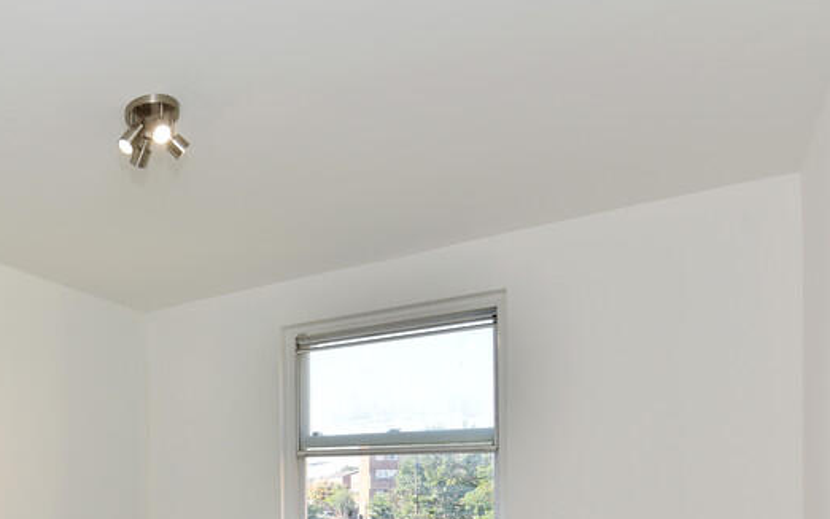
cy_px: 460
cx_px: 43
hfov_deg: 55.1
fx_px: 633
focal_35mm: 28
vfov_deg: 41.3
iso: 200
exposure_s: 1/100
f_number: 8
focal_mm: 14
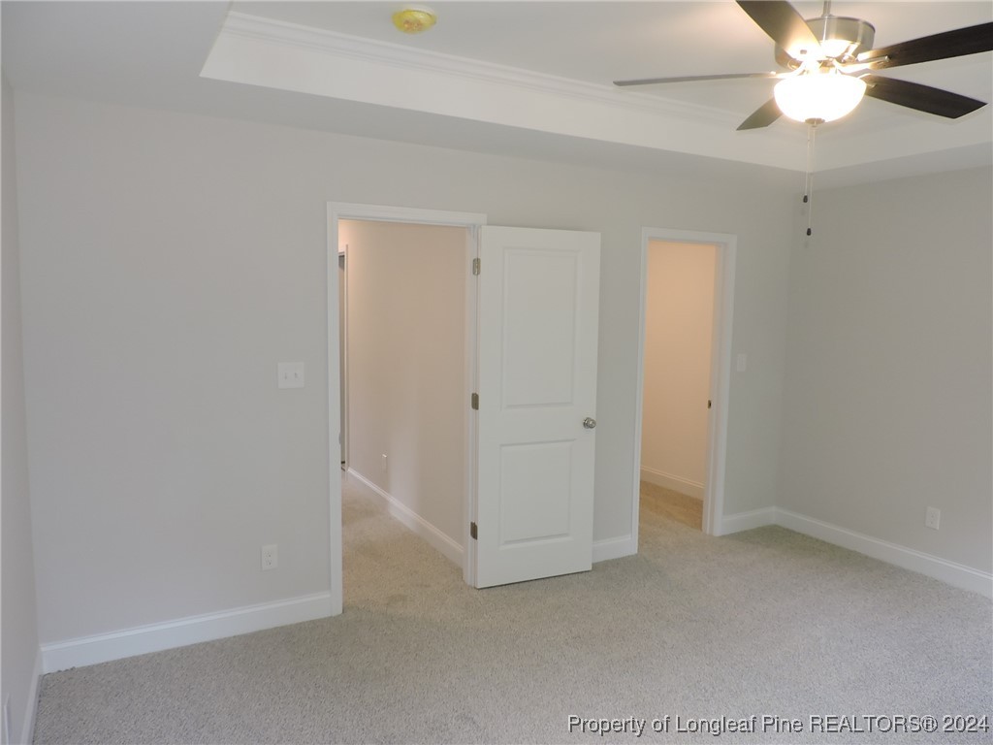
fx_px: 688
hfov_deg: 71.6
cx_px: 496
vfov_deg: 56.8
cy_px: 372
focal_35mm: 24
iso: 160
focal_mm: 4.3
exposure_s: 1/40
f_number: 3
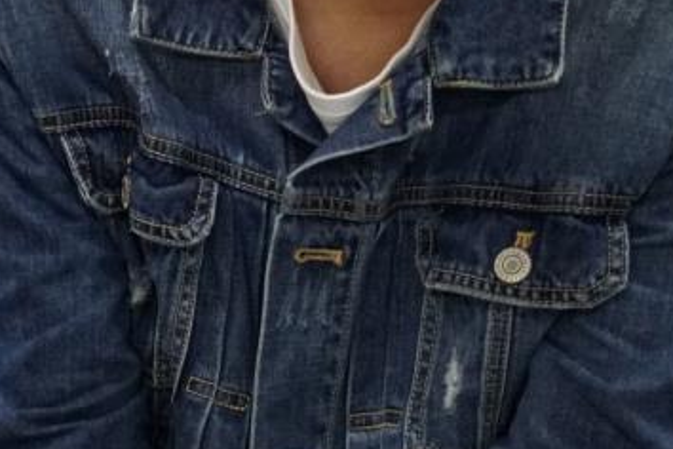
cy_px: 631
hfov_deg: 9.4
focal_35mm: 217
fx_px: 4056
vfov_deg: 6.3
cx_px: 0
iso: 4000
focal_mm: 50
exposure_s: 1/160
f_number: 2
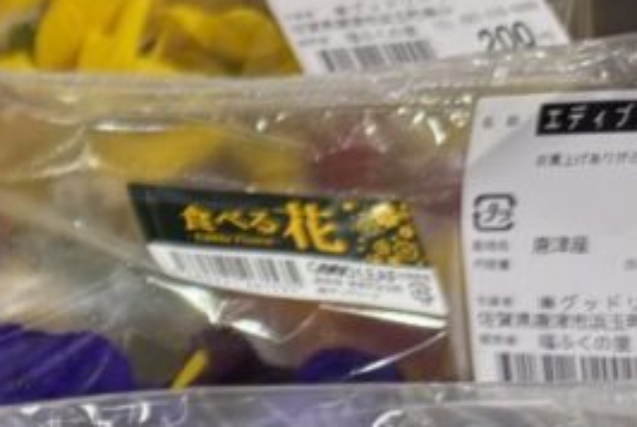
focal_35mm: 100
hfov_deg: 17.6
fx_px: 1771
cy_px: 792
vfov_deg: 12.4
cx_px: -396
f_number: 1.78
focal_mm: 6.76
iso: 125
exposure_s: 1/60
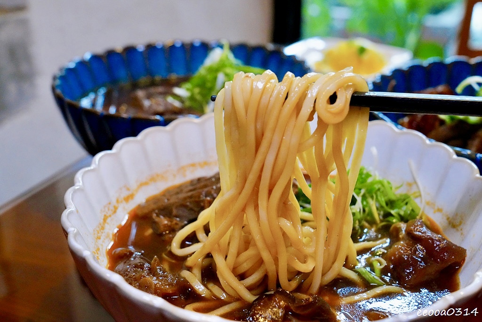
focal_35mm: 43
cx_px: 241
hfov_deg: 45.4
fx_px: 576
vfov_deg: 31.2
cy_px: 161
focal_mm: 43
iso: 6400
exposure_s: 1/250
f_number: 8
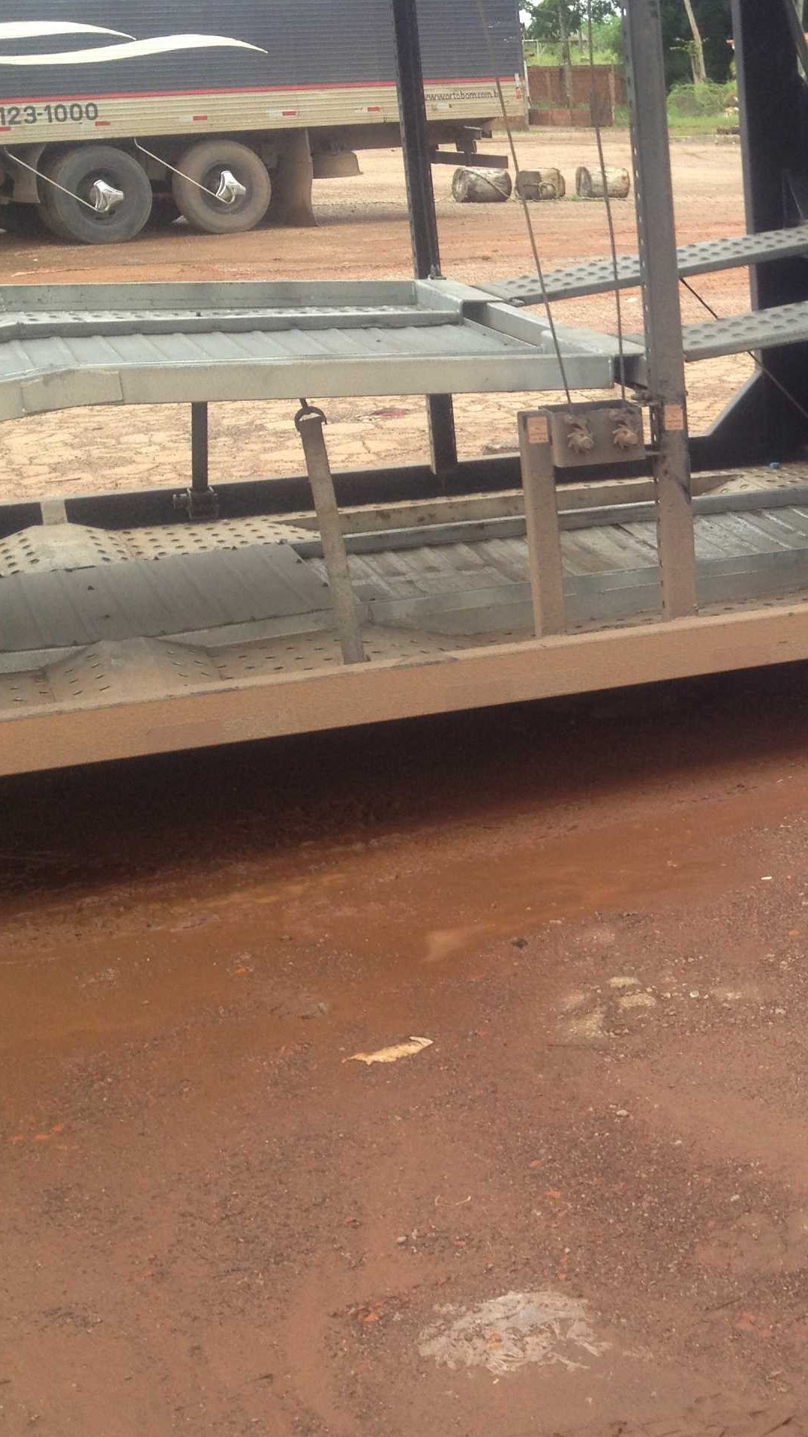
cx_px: 1095
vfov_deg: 32.3
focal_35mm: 65
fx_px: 2476
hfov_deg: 17.2
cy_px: 576
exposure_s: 1/251
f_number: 2.4
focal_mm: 4.28
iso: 50
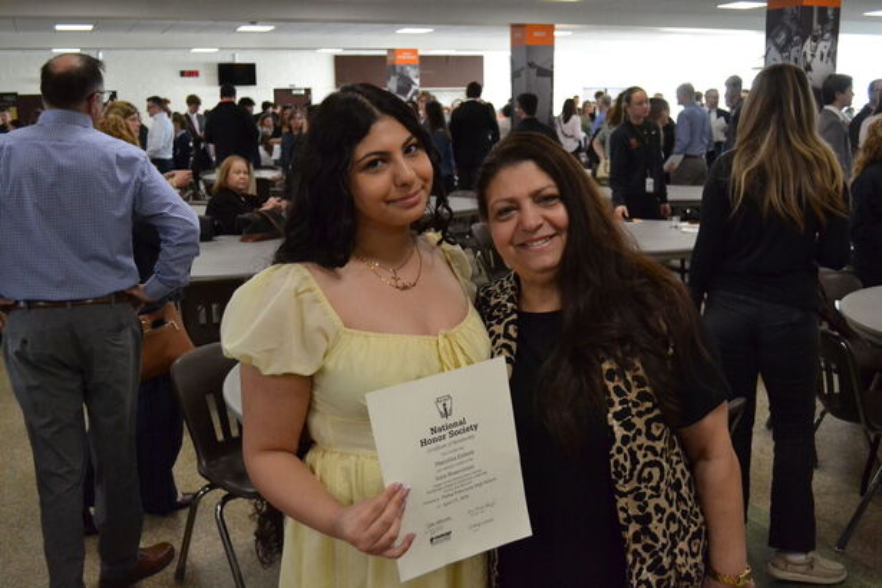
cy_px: 294
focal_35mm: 36
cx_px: 441
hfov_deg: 53.1
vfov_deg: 36.9
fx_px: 882
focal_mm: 24
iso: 3200
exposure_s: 1/400
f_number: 4
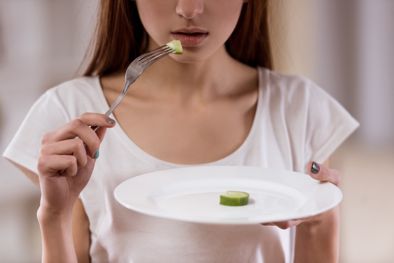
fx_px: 1916
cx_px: 197
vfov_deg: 7.9
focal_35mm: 175
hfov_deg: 11.7
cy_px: 132
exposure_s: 1/320
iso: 320
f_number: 2.8
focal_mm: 175
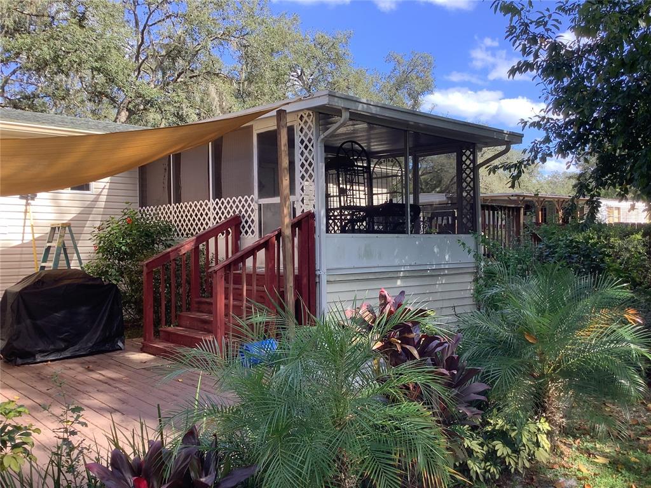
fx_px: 583
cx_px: 326
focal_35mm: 31
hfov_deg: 58.4
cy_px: 244
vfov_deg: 45.4
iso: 25
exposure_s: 1/157
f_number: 2.4
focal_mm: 3.3
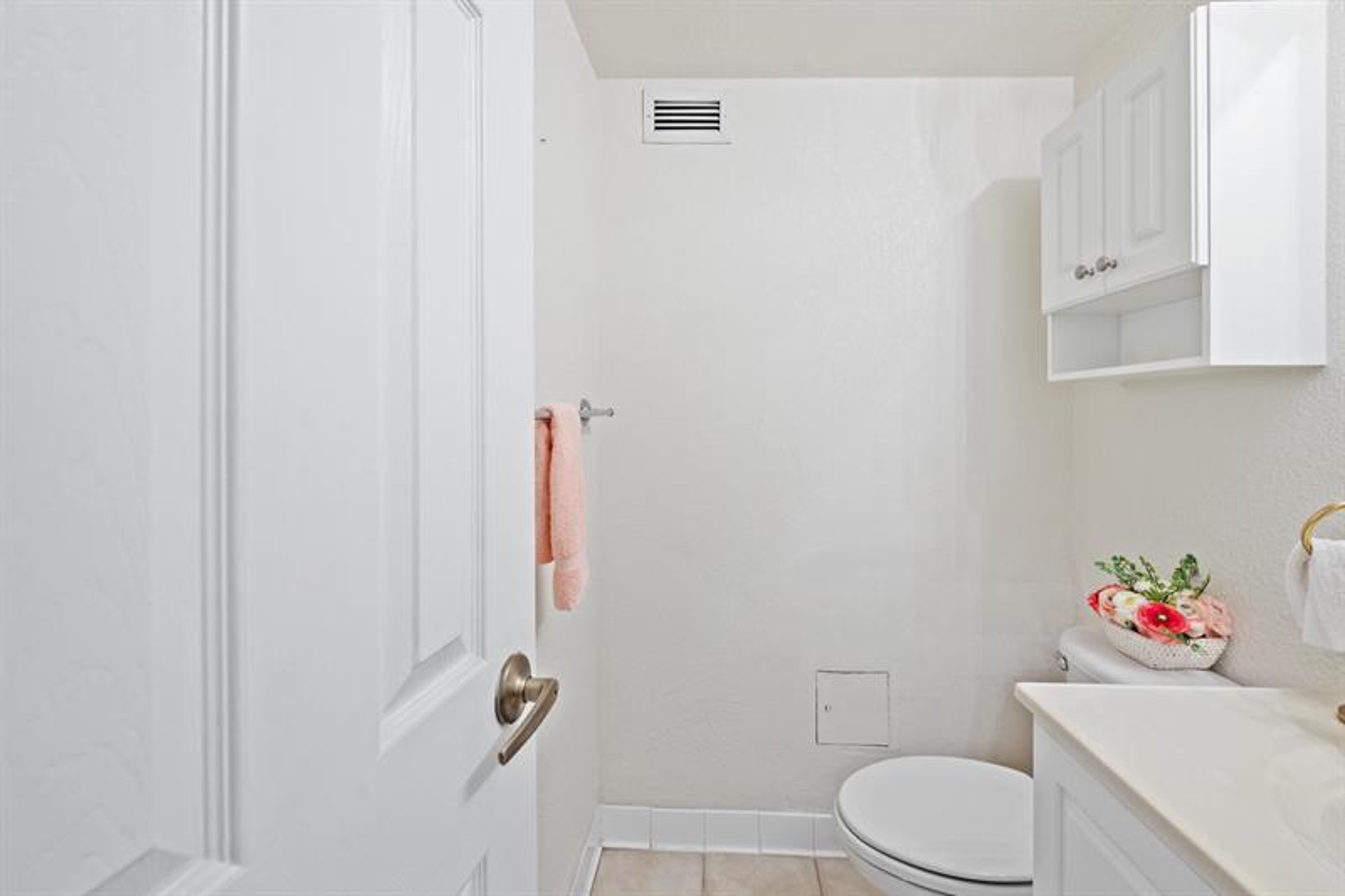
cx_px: 672
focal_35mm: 14
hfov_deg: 104.3
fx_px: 523
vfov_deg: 81.2
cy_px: 448
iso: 560
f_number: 8
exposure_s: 1/13
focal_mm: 14
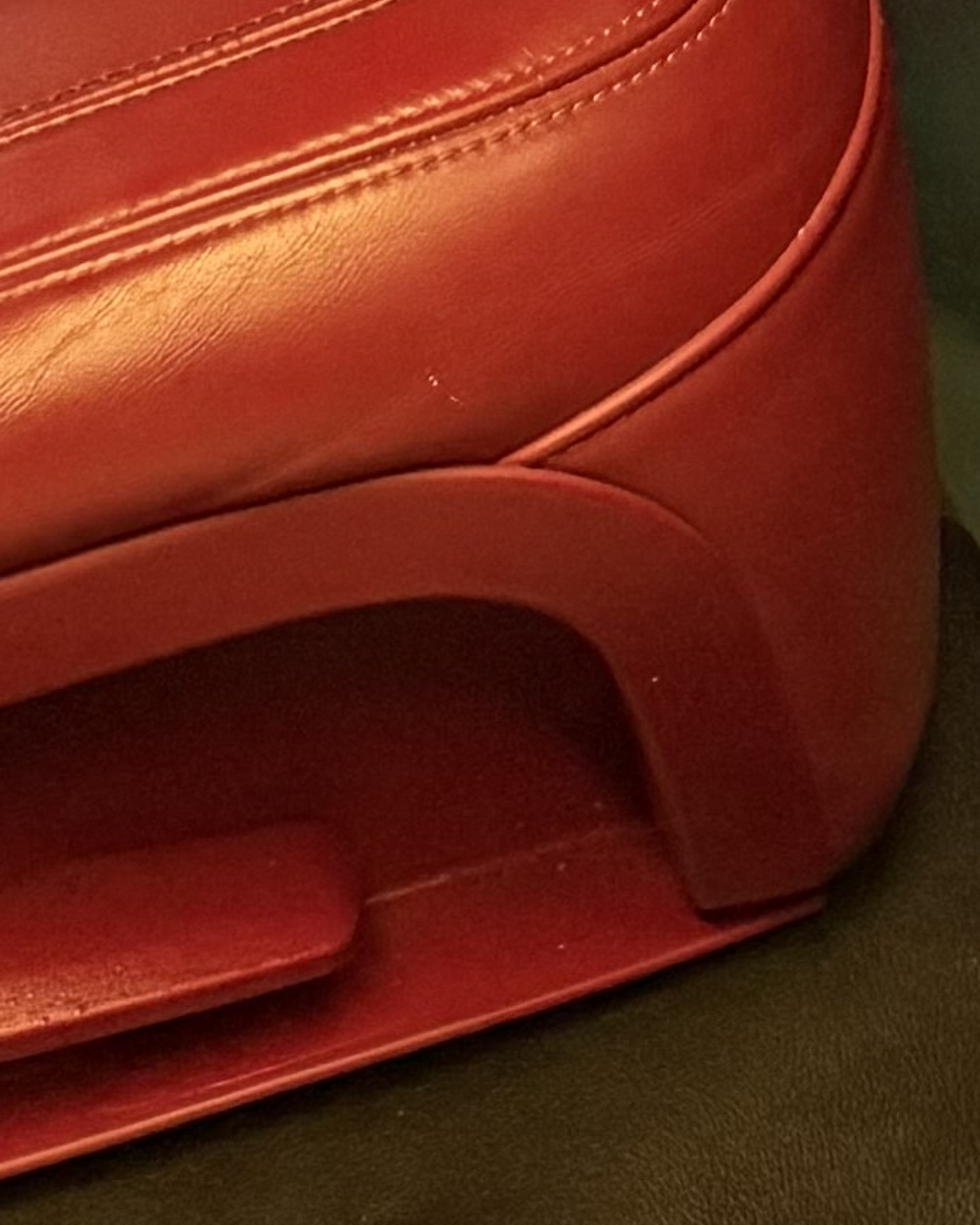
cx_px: 633
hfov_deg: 10.4
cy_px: -2083
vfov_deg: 10.4
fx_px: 5404
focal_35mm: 149
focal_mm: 6.76
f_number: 1.78
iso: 640
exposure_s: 1/33
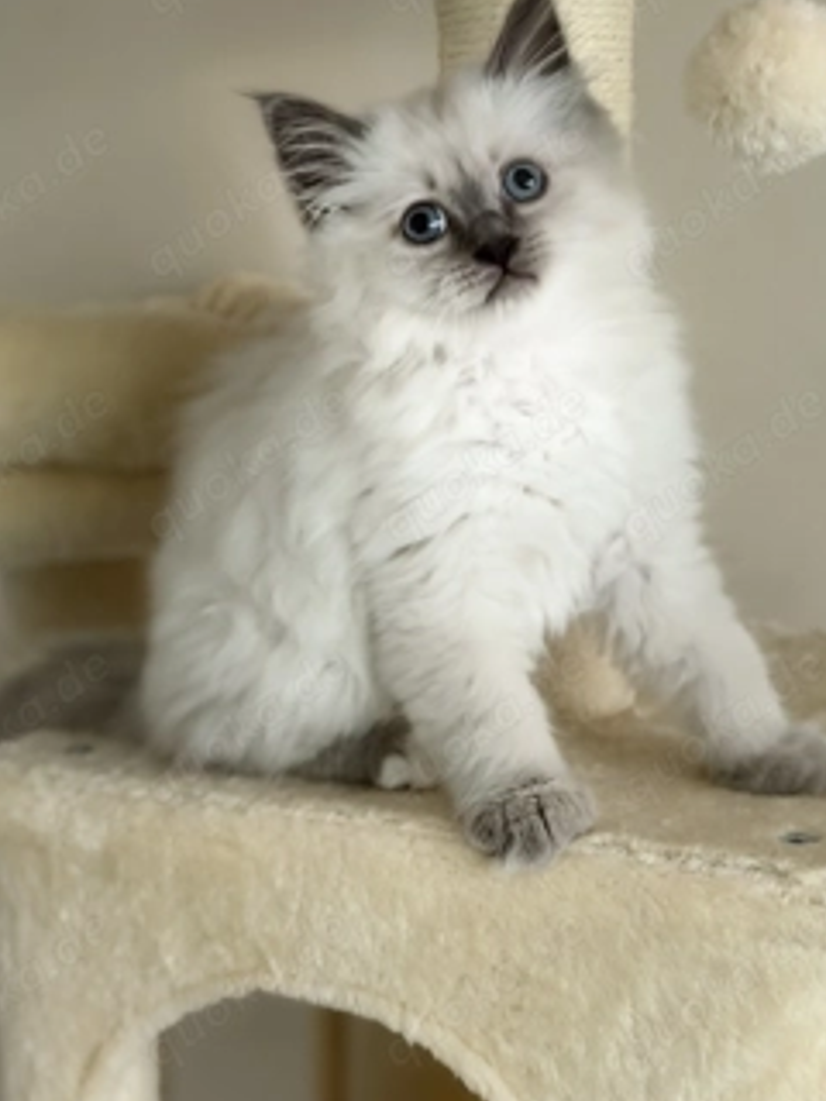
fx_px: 1909
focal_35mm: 60
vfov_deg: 32.2
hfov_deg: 24.4
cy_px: 516
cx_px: 372
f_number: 1.78
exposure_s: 1/37
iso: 500
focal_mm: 6.76
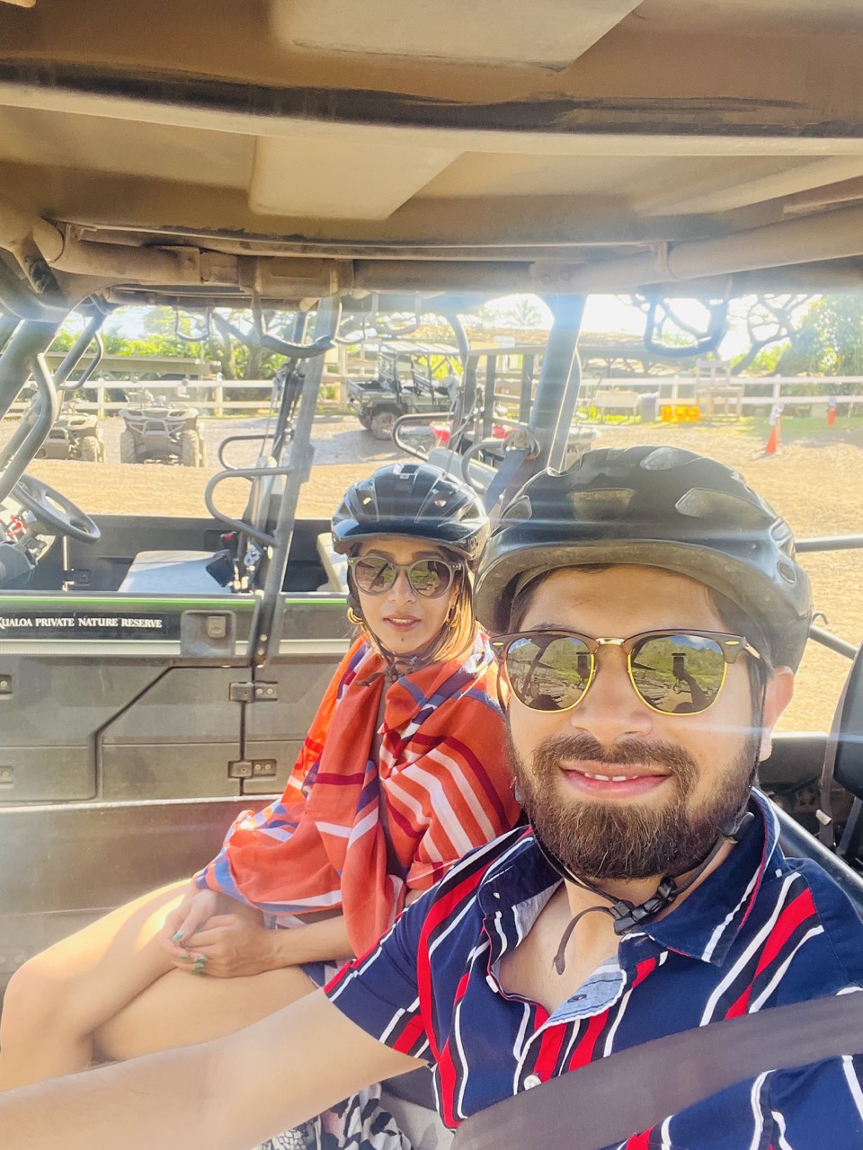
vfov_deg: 60.0
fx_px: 997
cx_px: 432
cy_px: 575
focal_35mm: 30
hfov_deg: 46.8
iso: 64
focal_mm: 2.71
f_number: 2.2
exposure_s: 1/121
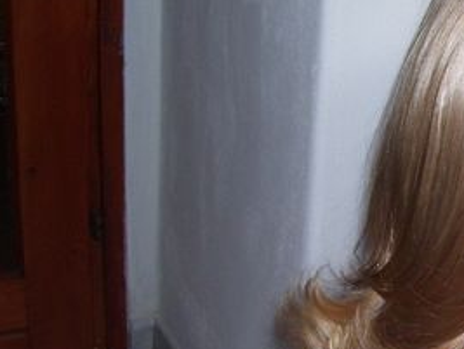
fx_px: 1114
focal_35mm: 83
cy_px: 266
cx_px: 518
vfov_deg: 17.7
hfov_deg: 22.2
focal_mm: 6
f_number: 2.7
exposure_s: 1/60
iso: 160
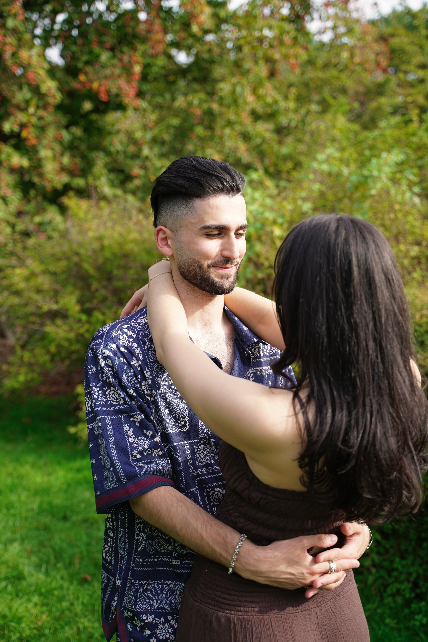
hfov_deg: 27.5
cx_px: 214
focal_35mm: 49
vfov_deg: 40.3
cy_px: 321
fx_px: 873
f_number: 3.2
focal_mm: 49
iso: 200
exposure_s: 1/640
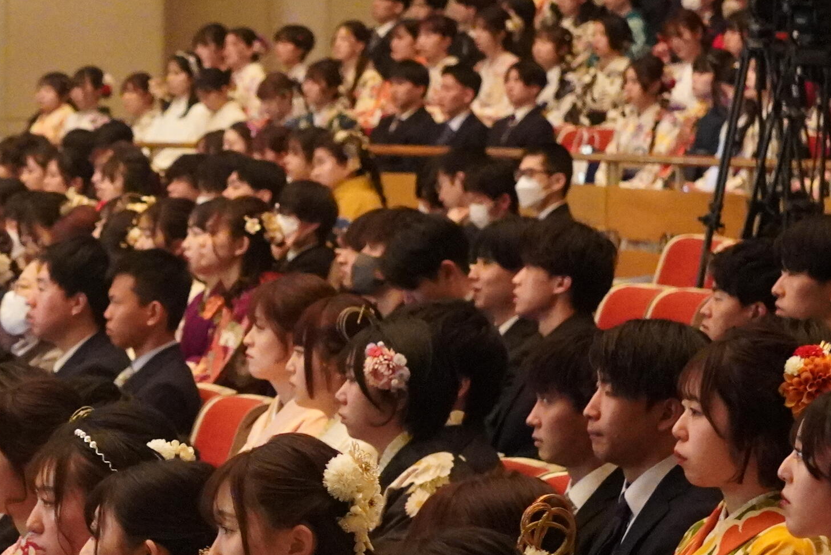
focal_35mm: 239
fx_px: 5530
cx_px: -113
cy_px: 361
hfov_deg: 8.5
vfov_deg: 5.7
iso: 6400
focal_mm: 55
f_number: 4.5
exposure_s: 1/13
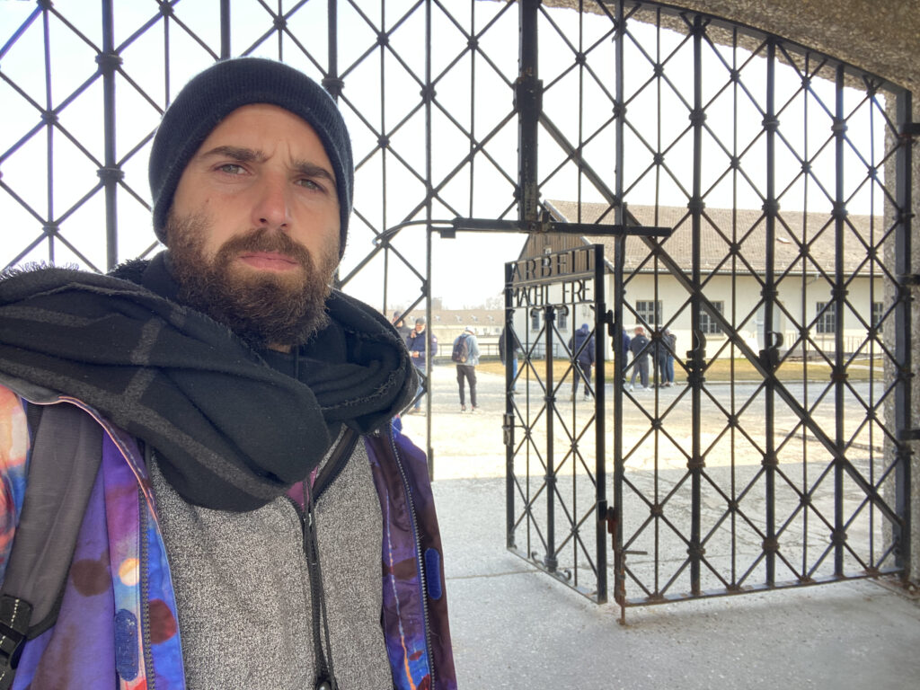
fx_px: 611
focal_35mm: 23
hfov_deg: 73.9
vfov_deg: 58.9
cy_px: 345
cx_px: 460
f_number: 2.2
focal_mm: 2.71
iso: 40
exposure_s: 1/122
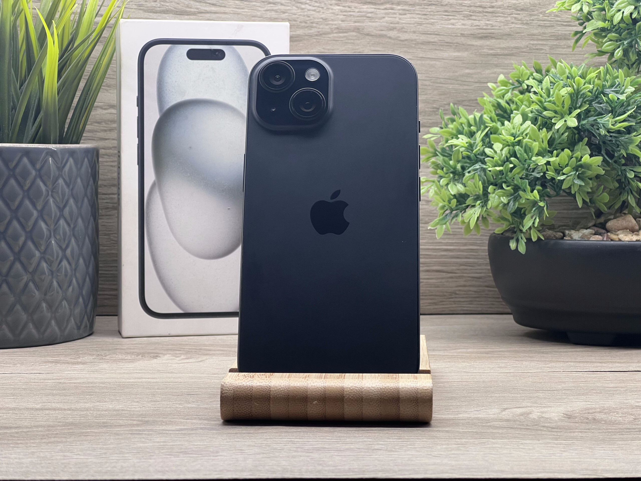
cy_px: 240
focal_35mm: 77
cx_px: 320
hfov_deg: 25.3
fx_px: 1426
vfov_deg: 19.1
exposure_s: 1/100
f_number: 2.8
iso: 100
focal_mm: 9
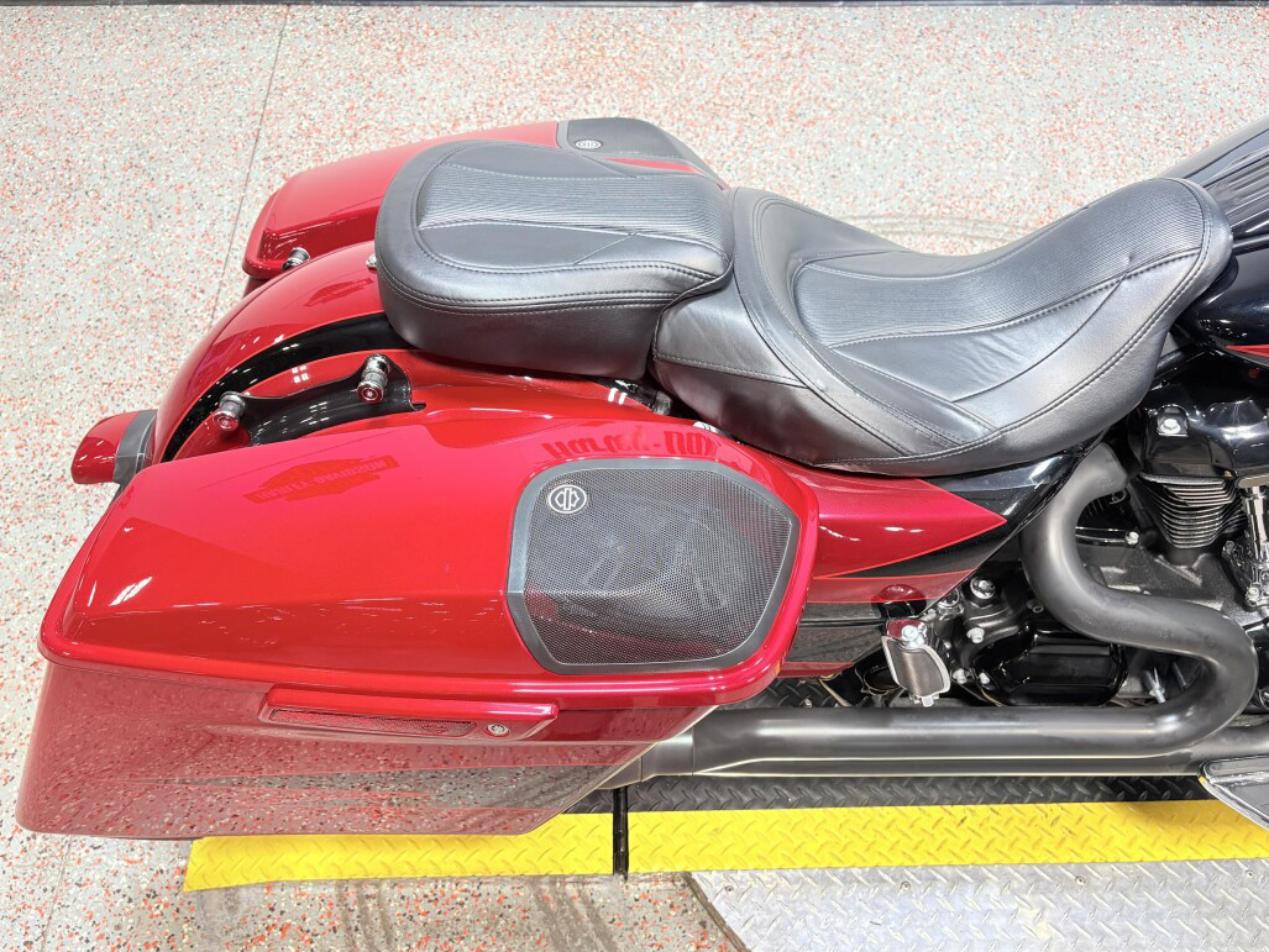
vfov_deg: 51.4
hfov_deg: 65.3
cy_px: 489
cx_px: 641
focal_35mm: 27
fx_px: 990
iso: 125
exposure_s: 1/120
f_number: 1.6
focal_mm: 5.96
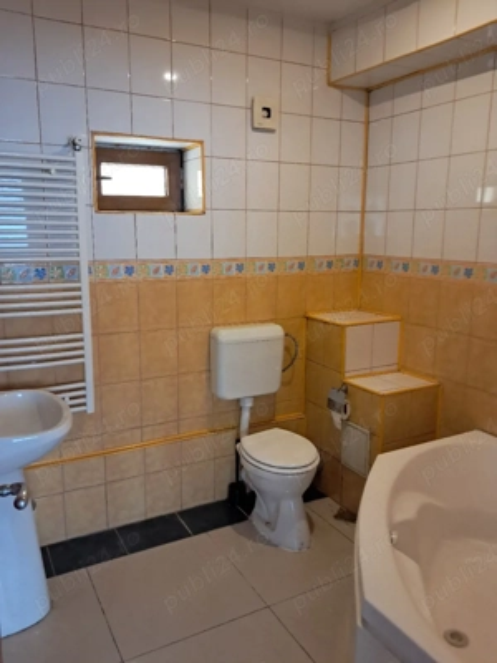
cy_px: 332
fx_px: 517
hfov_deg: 51.4
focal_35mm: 27
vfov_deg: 65.3
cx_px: 248
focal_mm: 4
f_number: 1.8
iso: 500
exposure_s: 1/50
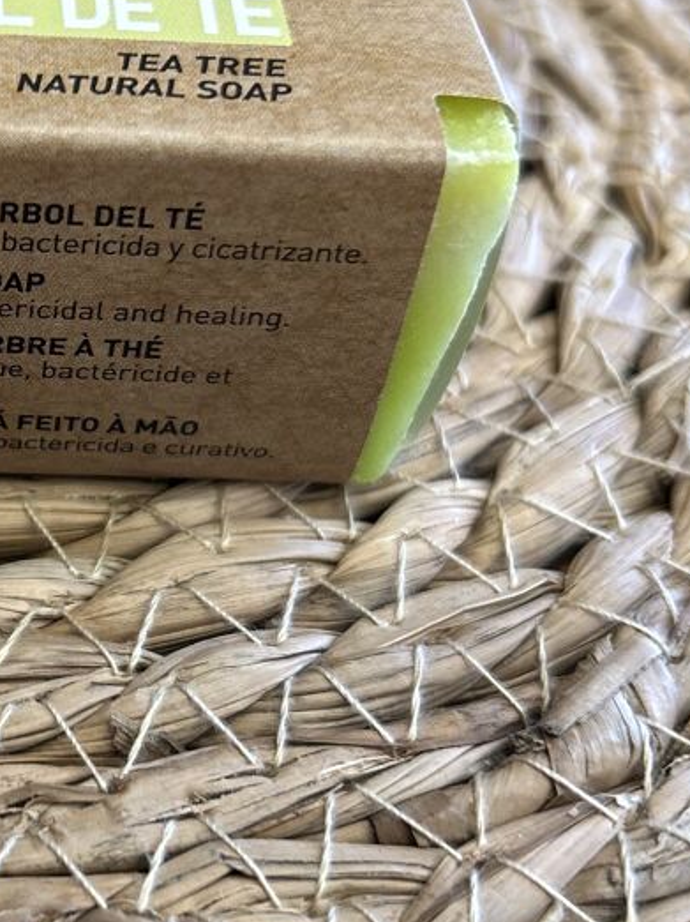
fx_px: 1809
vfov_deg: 28.5
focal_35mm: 68
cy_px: 362
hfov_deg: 20.4
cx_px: -103
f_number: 1.5
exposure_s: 1/50
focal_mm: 5.7
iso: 100
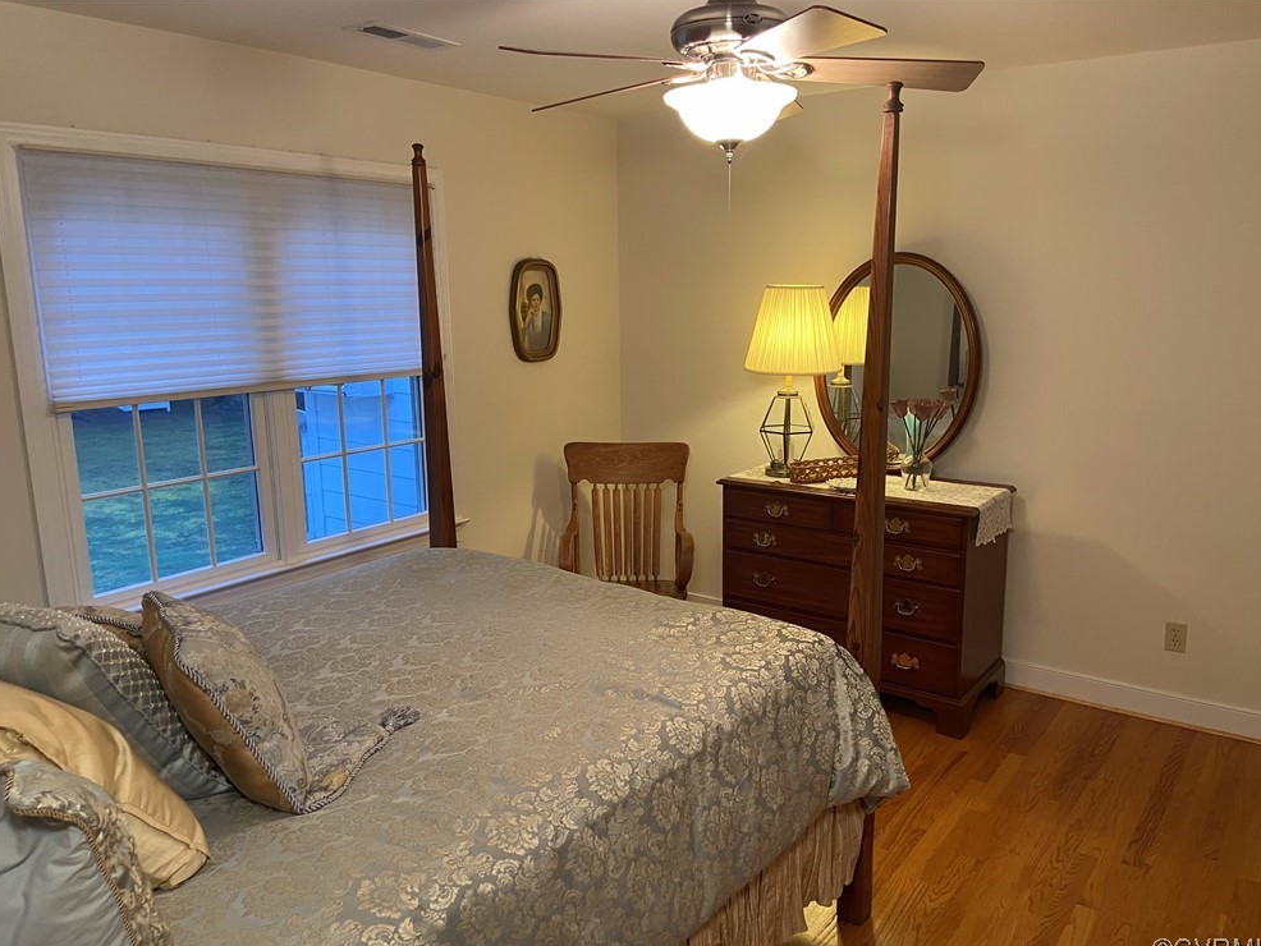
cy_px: 487
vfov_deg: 51.4
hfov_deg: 65.3
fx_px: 984
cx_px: 639
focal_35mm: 27
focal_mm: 4.25
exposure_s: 1/60
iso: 160
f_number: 1.8
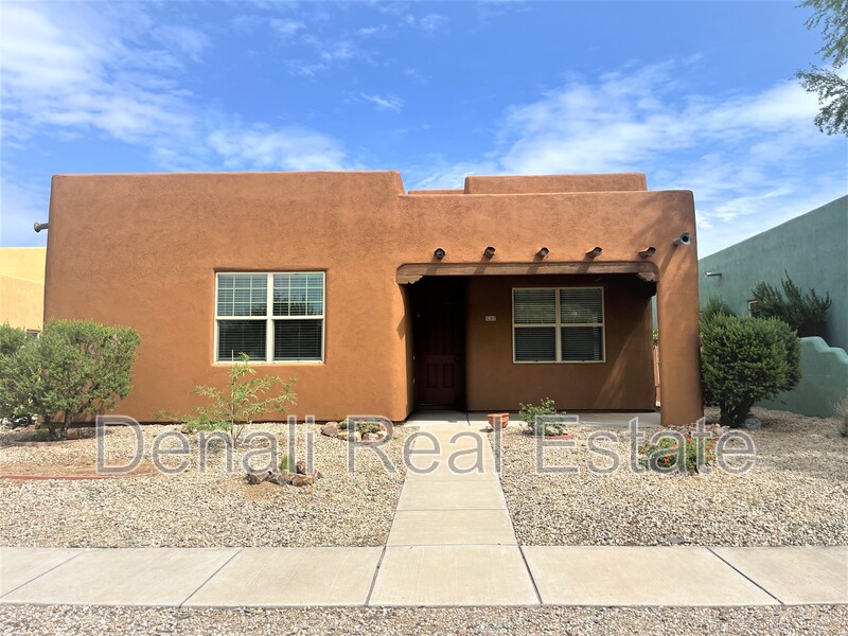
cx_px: 424
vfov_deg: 53.1
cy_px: 318
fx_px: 637
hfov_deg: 67.3
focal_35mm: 26
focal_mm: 5.1
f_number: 1.6
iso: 32
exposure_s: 1/4348
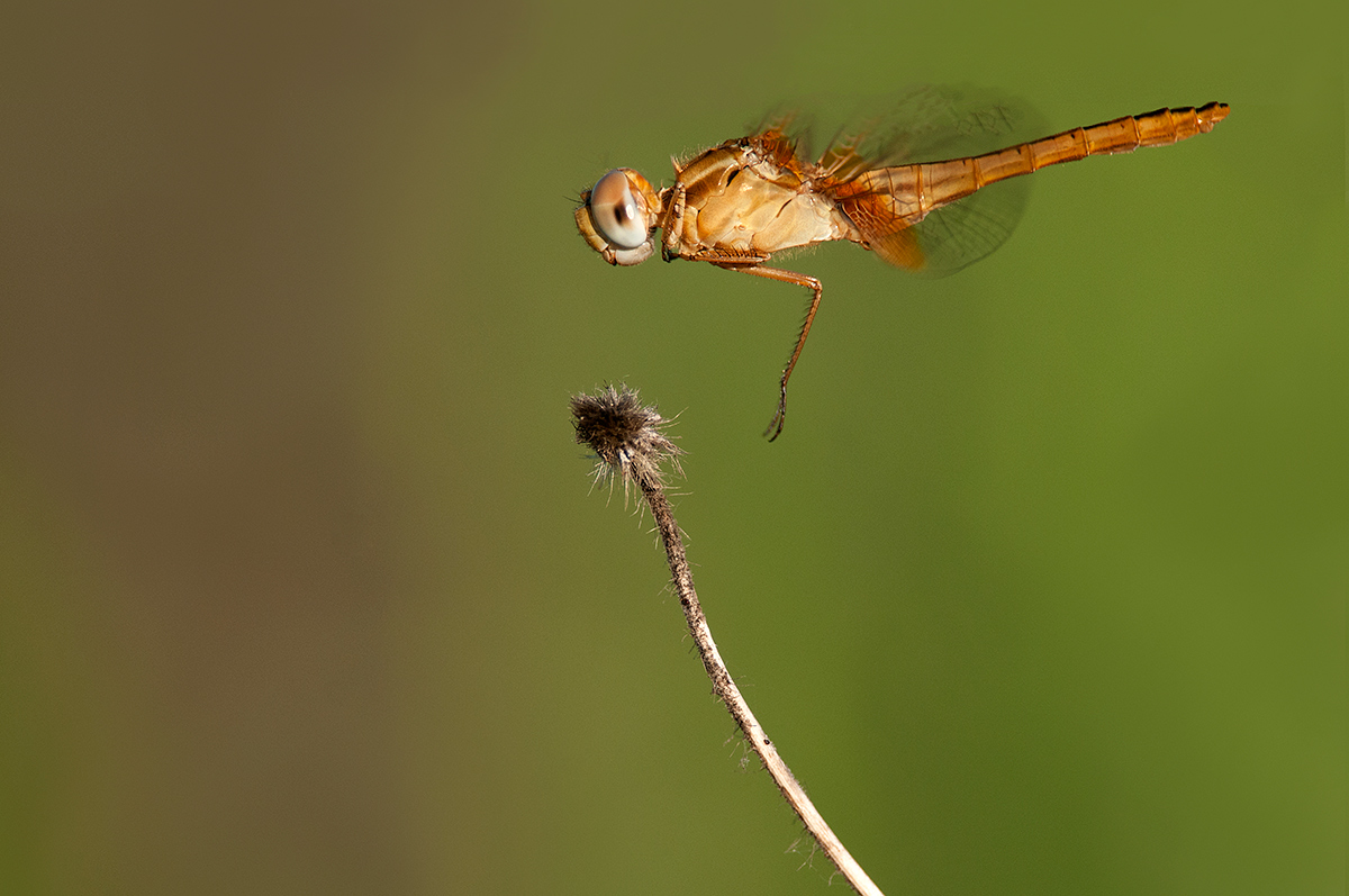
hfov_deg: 3.3
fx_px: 23578
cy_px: 448
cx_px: 674
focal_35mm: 630
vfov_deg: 2.2
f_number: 5.6
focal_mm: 420
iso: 400
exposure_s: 1/1250
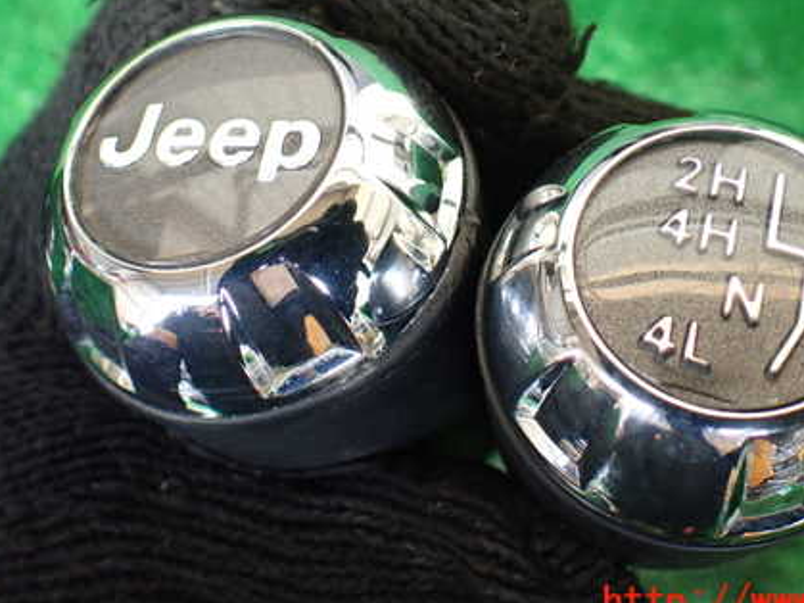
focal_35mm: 43
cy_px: 196
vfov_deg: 33.3
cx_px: 461
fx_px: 998
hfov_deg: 43.7
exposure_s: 1/125
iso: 400
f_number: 2.3
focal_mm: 5.4
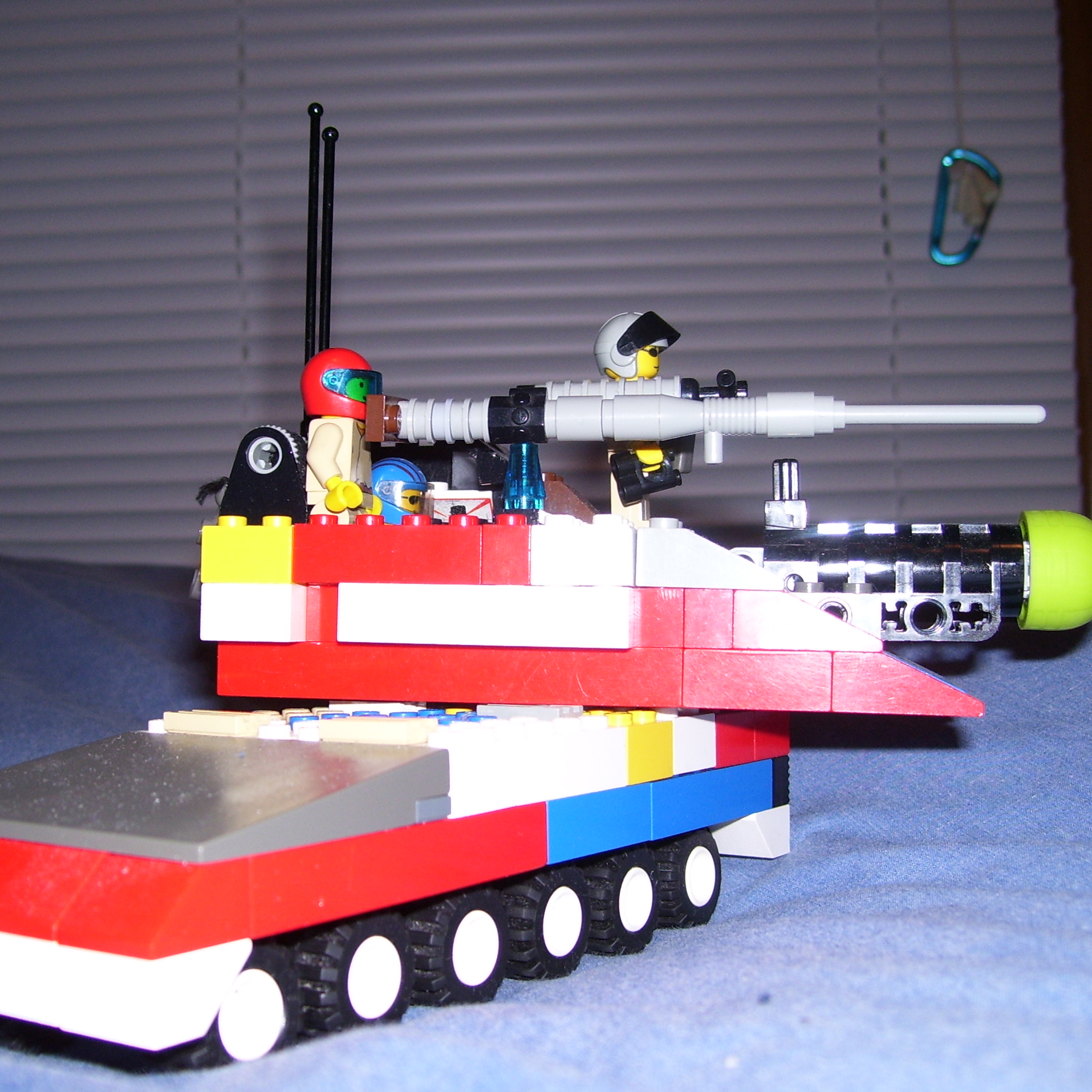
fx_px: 1570
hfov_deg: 38.2
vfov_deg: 38.3
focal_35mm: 44
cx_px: 432
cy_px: 547
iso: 80
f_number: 2.7
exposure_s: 1/60
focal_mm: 6
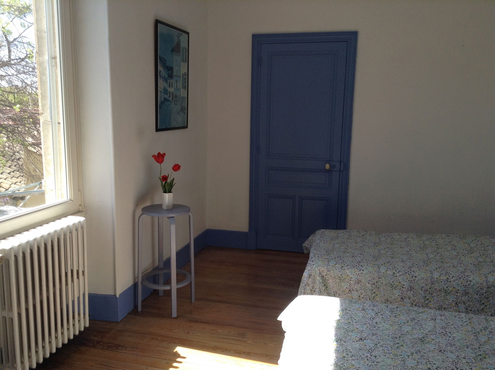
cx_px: 248
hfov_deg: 55.4
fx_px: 471
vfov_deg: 42.8
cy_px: 185
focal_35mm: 33
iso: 32
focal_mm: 3.3
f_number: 2.4
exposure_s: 1/189
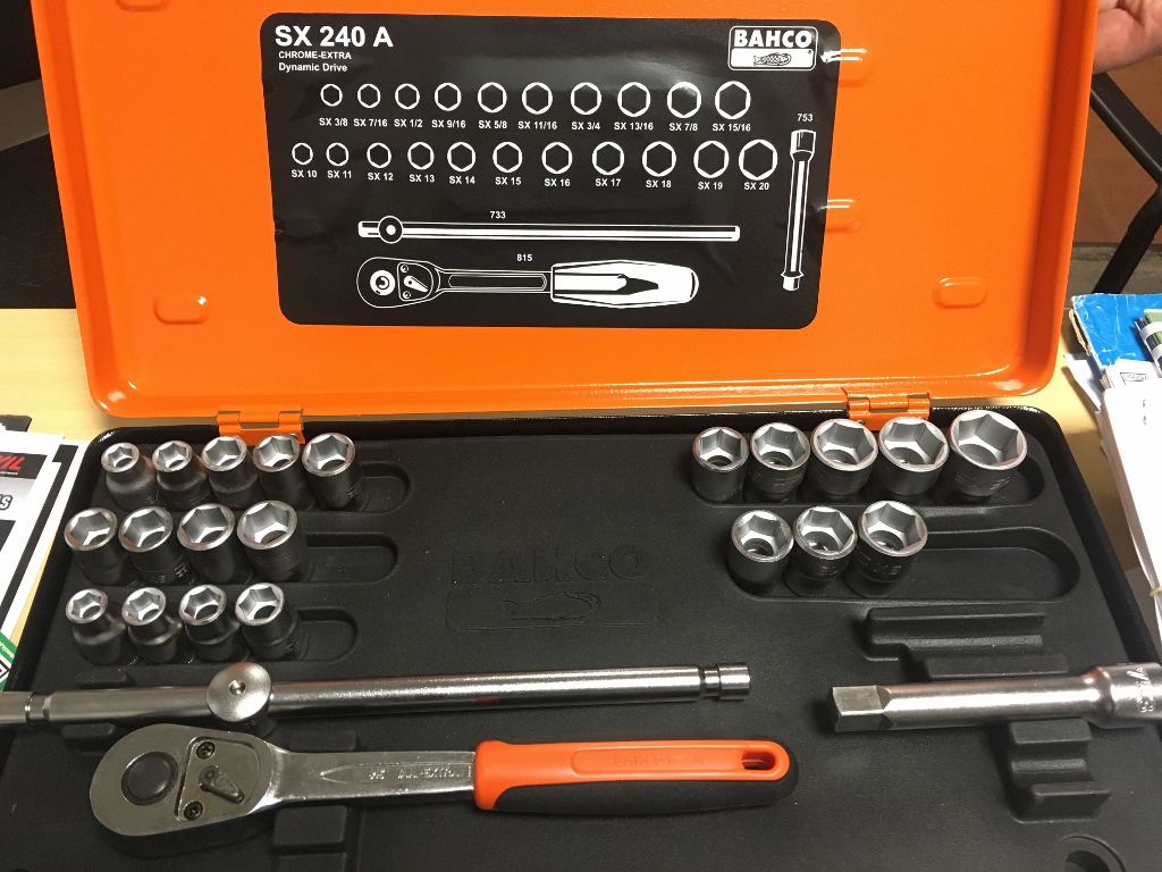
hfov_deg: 61.7
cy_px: 436
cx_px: 581
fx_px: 973
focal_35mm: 29
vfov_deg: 48.2
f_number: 2.2
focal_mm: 4.15
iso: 200
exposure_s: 1/33
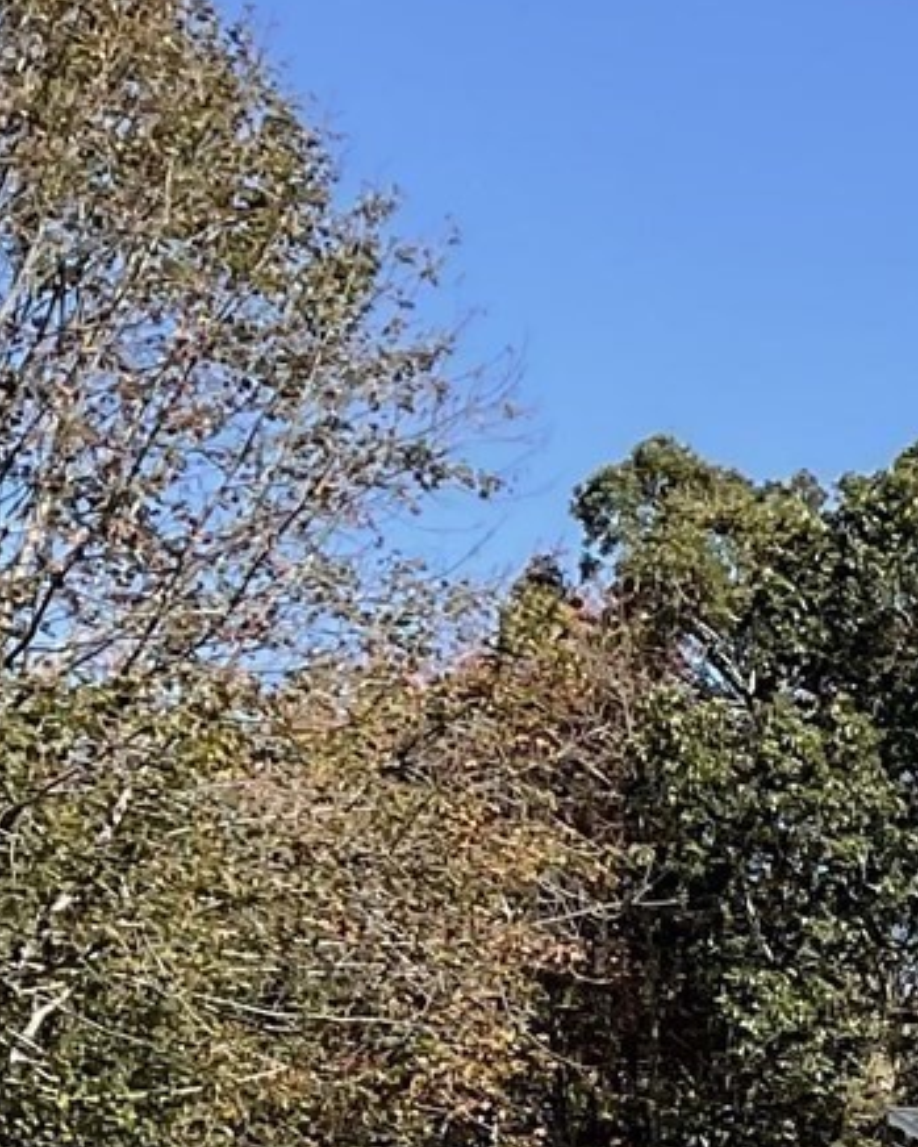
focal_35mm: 133
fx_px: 4515
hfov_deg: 10.0
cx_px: 2275
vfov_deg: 13.7
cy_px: 1689
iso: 16
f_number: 1.8
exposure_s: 1/1279
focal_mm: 3
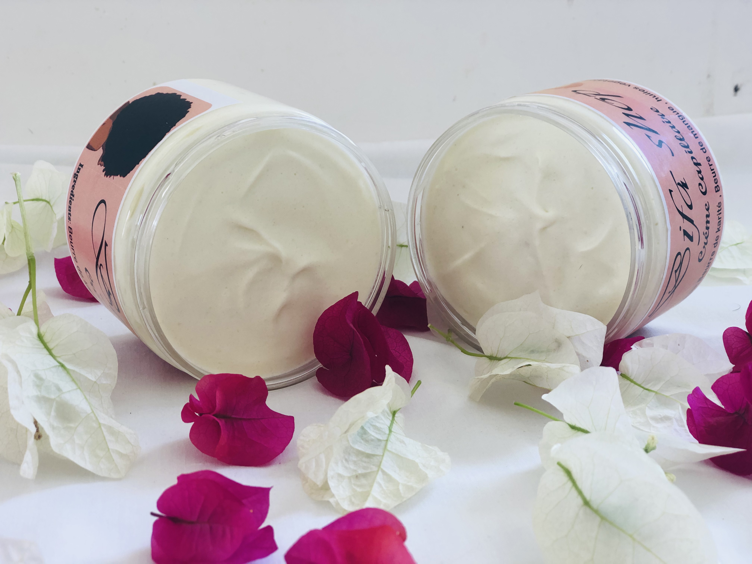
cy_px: 282
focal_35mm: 57
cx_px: 376
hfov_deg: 33.8
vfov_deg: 25.7
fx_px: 1238
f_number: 2.8
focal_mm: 6.6
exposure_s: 1/40
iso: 20
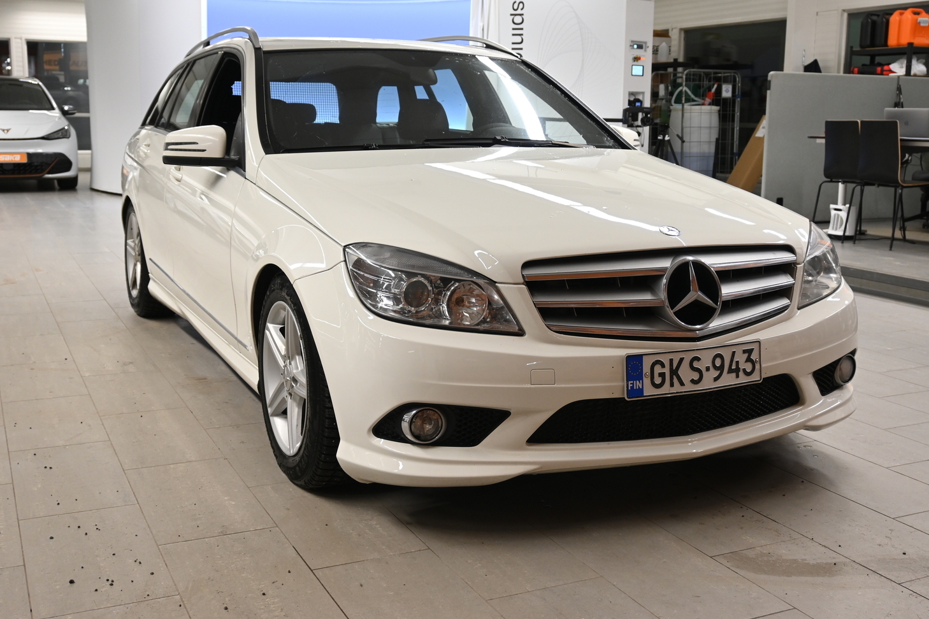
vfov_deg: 33.4
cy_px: 295
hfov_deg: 48.5
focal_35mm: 40
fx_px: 1032
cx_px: 471
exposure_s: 1/40
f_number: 4.2
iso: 450
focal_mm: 24
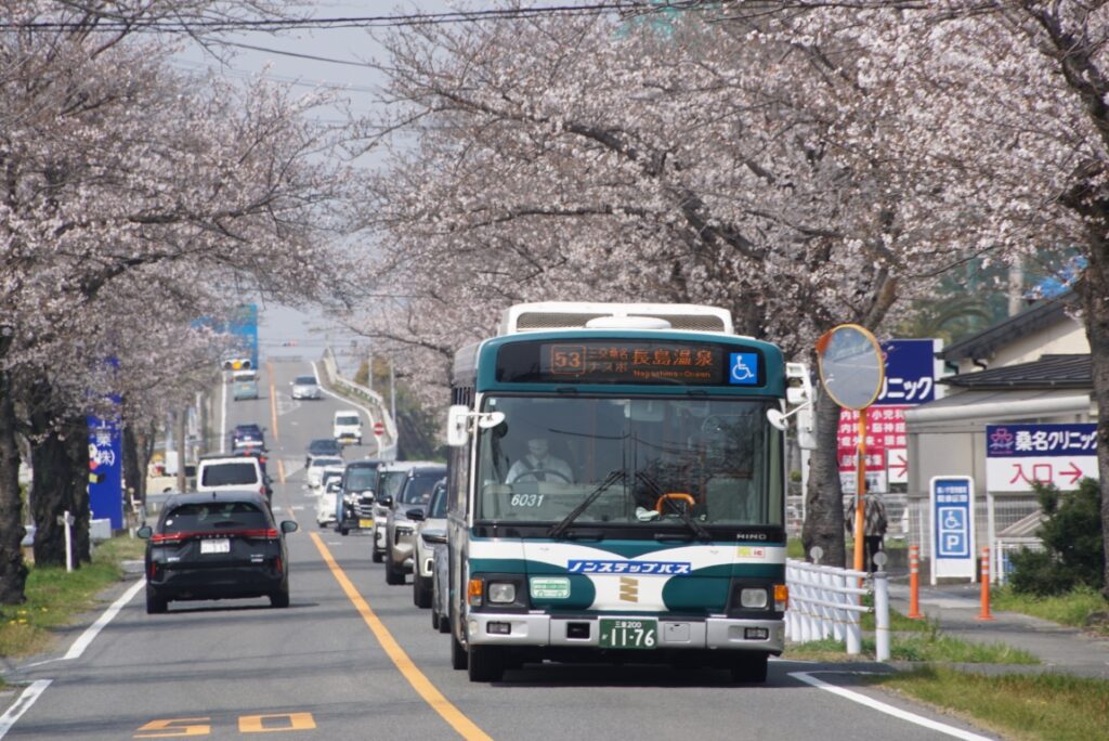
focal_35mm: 375
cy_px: 370
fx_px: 11558
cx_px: 554
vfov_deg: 3.7
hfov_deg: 5.5
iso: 100
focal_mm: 250
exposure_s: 1/100
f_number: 13
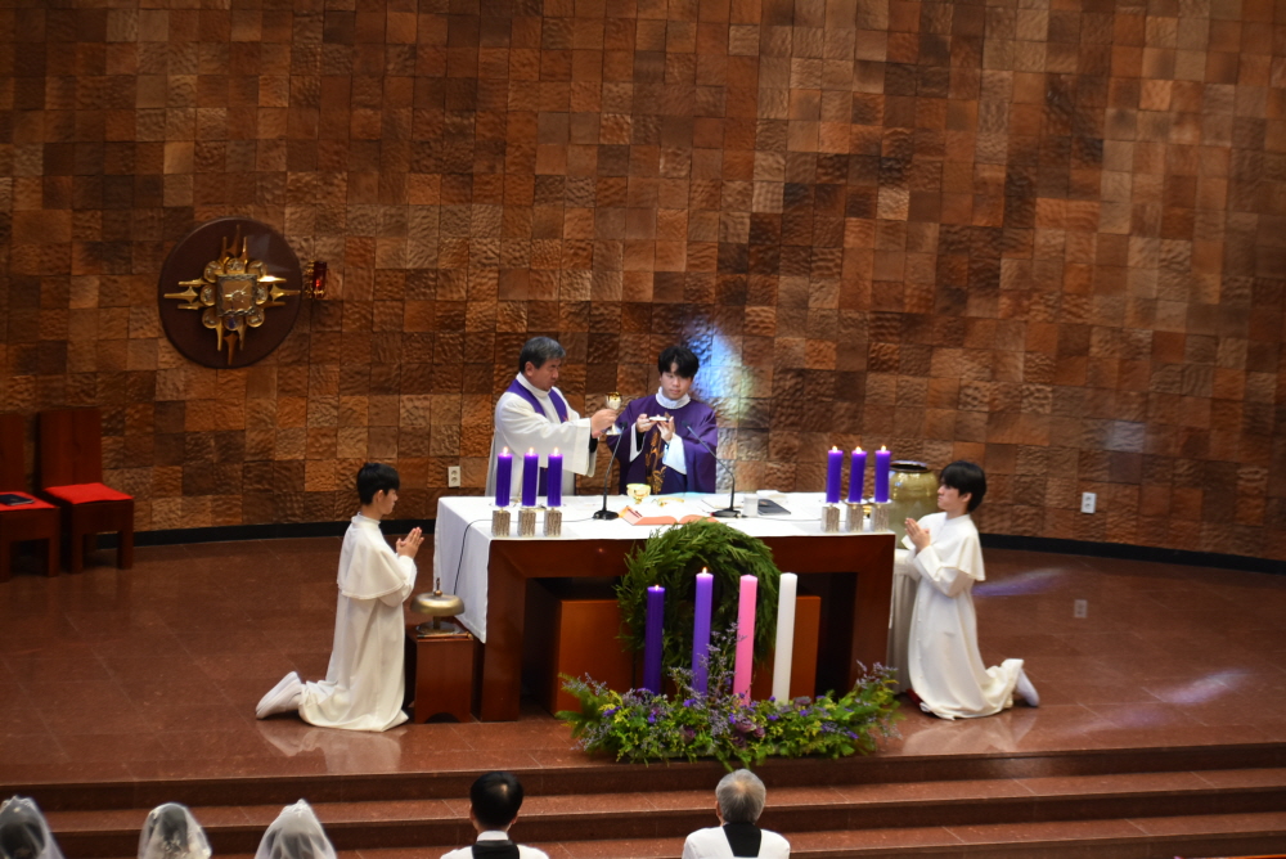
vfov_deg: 13.1
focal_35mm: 105
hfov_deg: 19.4
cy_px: 430
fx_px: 3753
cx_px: 643
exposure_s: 1/60
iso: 720
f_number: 4.5
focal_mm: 70
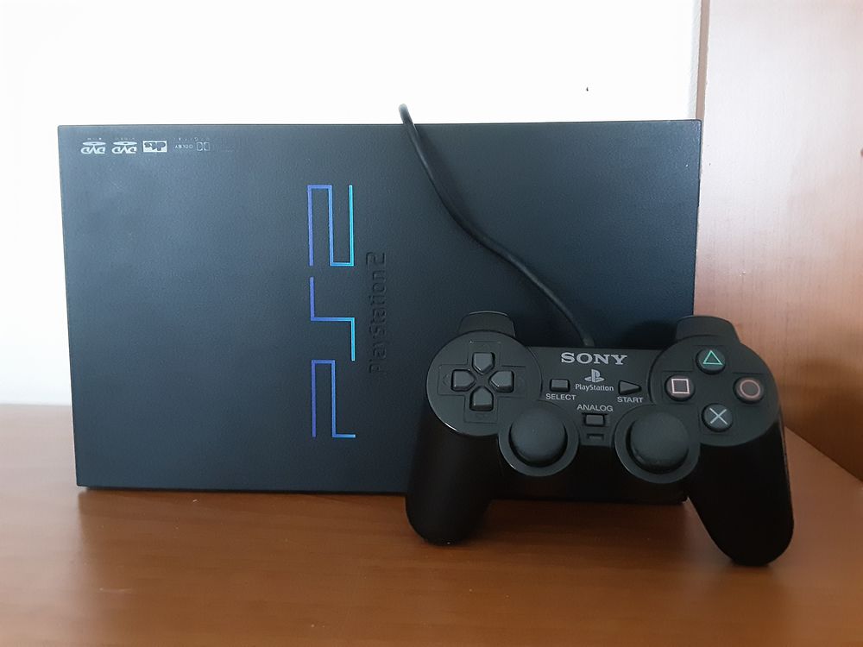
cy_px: 324
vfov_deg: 49.7
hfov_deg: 63.4
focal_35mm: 28
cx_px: 432
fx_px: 698
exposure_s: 1/17
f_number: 1.9
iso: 800
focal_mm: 2.9
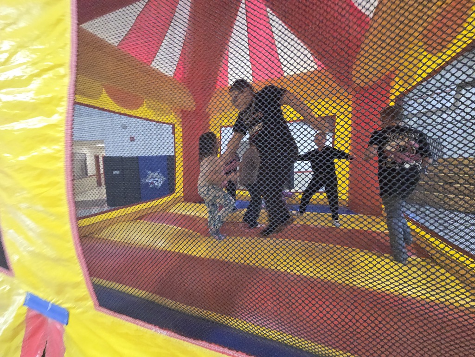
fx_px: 178
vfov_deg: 89.9
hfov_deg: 106.2
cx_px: 238
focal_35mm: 13
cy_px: 178
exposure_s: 1/60
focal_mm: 2.2
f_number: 2.2
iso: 500
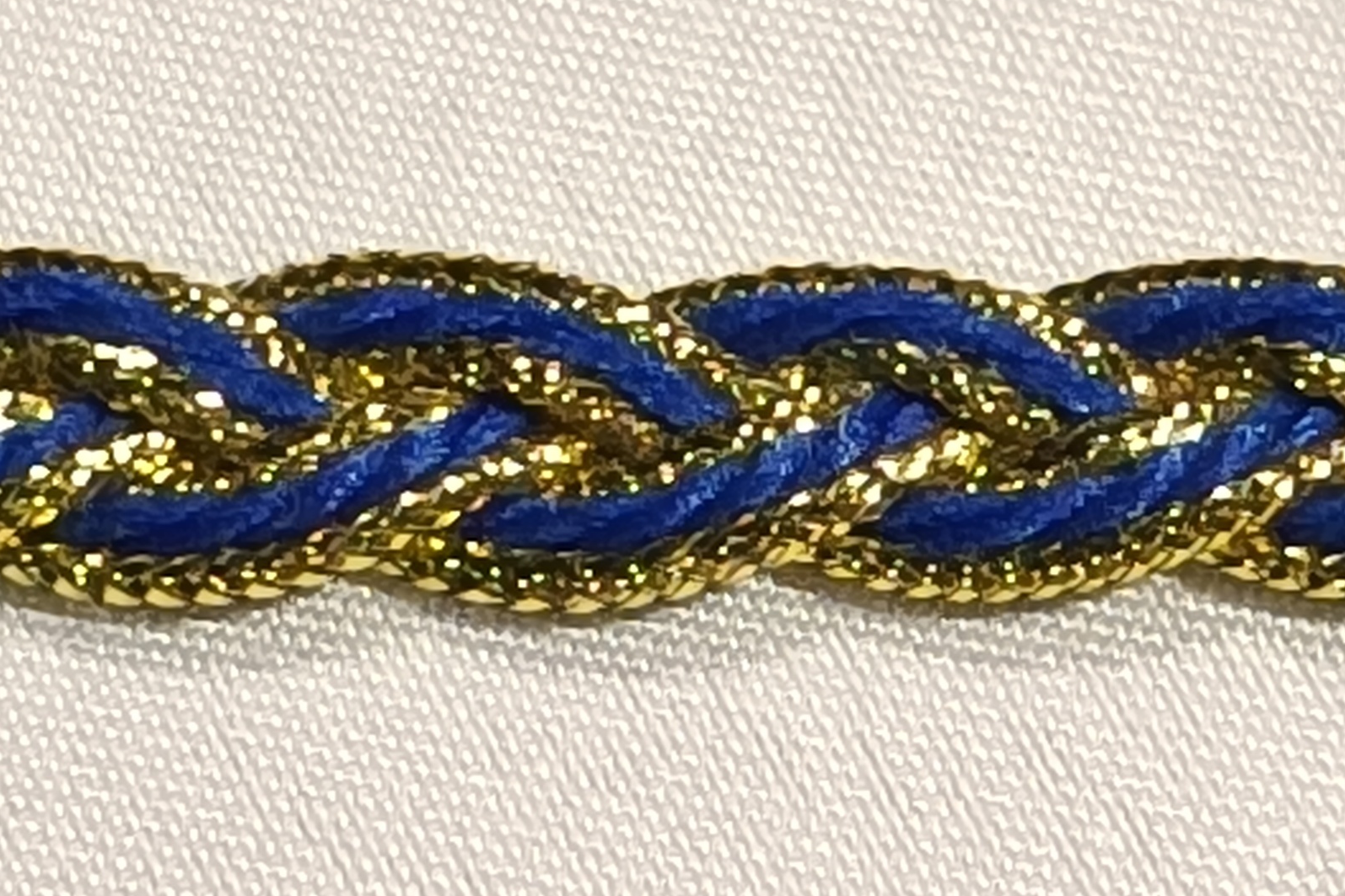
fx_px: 7209
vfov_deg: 7.1
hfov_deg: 10.7
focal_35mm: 193
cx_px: 671
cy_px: 432
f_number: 1.6
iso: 2000
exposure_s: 1/4439
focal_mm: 6.57
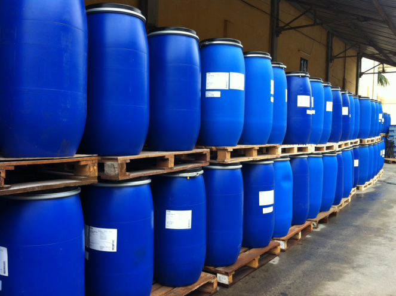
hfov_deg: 52.7
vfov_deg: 40.6
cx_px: 198
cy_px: 148
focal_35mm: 35
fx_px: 400
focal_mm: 3.85
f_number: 2.8
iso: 80
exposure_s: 1/269
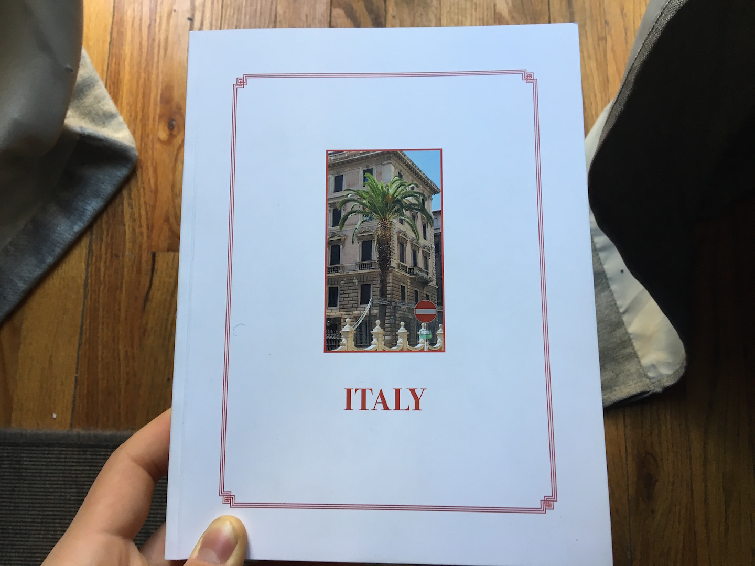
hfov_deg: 61.7
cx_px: 378
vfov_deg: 48.2
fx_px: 633
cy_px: 283
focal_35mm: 29
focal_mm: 4.15
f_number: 2.2
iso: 50
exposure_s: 1/30
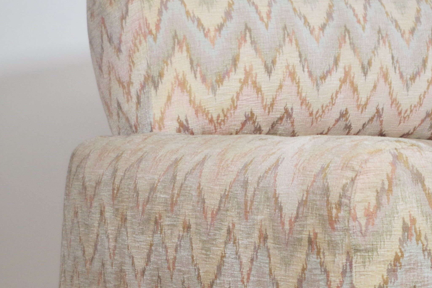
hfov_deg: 17.5
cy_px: 243
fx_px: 1368
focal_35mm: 114
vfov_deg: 12.0
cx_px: 446
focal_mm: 26.25
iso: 200
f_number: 4
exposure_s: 1/60
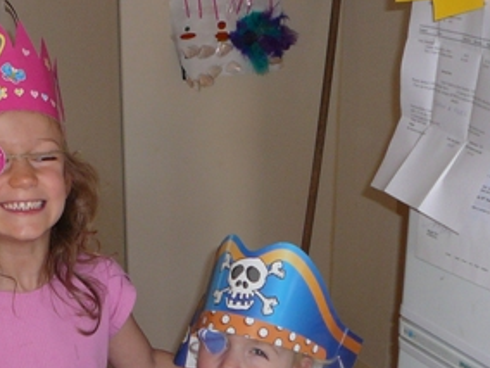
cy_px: 408
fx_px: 1118
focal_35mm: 79
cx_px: 102
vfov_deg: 18.0
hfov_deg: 24.3
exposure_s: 1/30
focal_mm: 5.2
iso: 100
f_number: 2.8
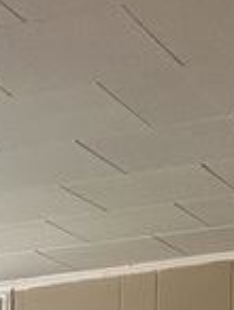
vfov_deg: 9.1
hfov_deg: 8.3
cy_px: 911
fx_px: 1591
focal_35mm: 177
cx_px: -70
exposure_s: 1/62
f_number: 1.78
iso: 250
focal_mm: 6.86
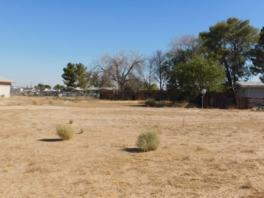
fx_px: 275
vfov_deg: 39.1
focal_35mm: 36
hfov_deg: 50.1
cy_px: 61
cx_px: 184
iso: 125
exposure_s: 1/640
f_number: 6
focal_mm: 4
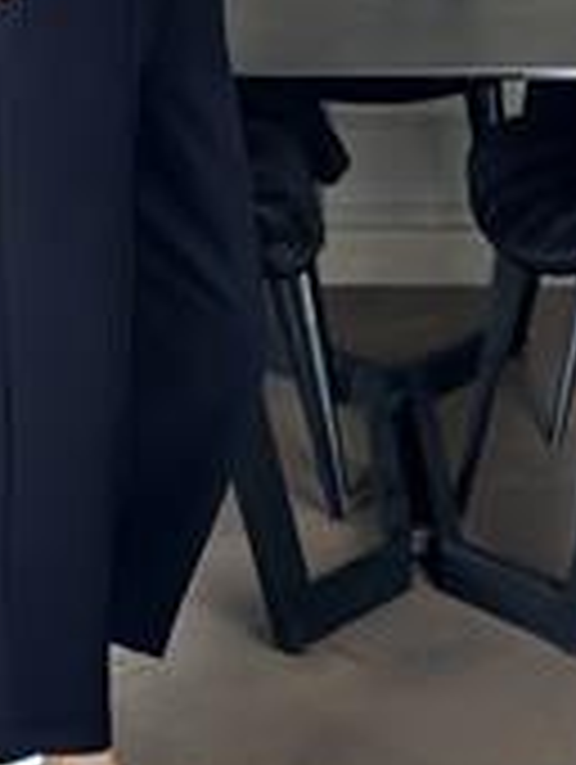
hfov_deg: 10.4
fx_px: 3165
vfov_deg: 13.6
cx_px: 130
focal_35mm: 143
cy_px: 14
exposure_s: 1/50
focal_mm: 6.86
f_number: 1.78
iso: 400
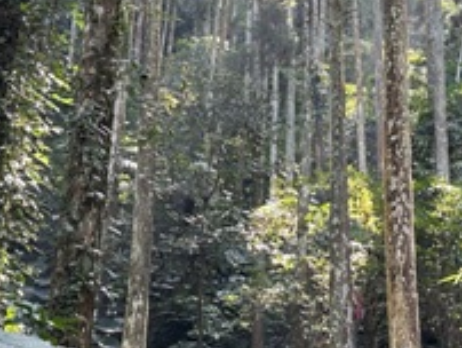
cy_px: 126
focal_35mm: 95
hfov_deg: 20.5
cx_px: 313
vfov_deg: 15.6
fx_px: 1269
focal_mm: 6.86
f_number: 1.78
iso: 160
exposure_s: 1/121
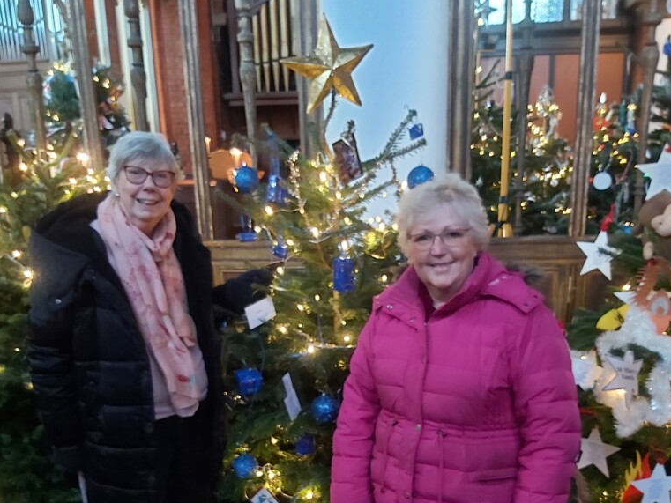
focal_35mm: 35
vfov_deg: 39.6
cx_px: 337
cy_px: 376
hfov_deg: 52.6
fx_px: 679
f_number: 1.7
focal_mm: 3.92
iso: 400
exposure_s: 1/25
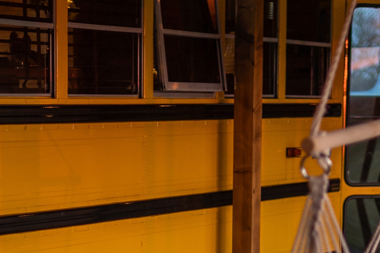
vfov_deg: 7.9
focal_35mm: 170
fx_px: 1794
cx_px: 122
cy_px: 400
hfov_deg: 12.1
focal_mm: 35
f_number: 1.4
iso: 100
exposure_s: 1/125
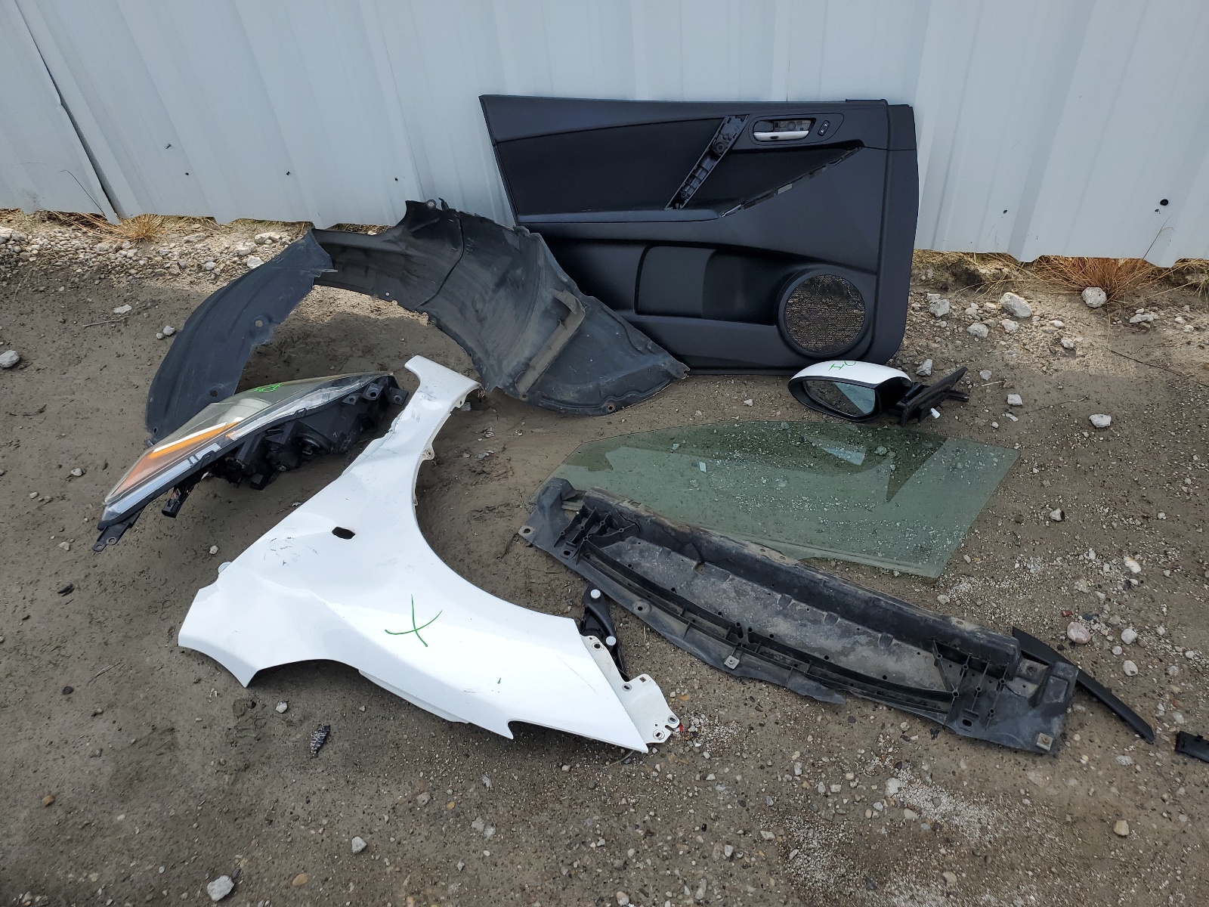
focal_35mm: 26
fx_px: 908
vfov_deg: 53.1
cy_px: 454
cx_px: 604
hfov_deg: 67.3
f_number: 1.5
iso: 50
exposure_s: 1/1111
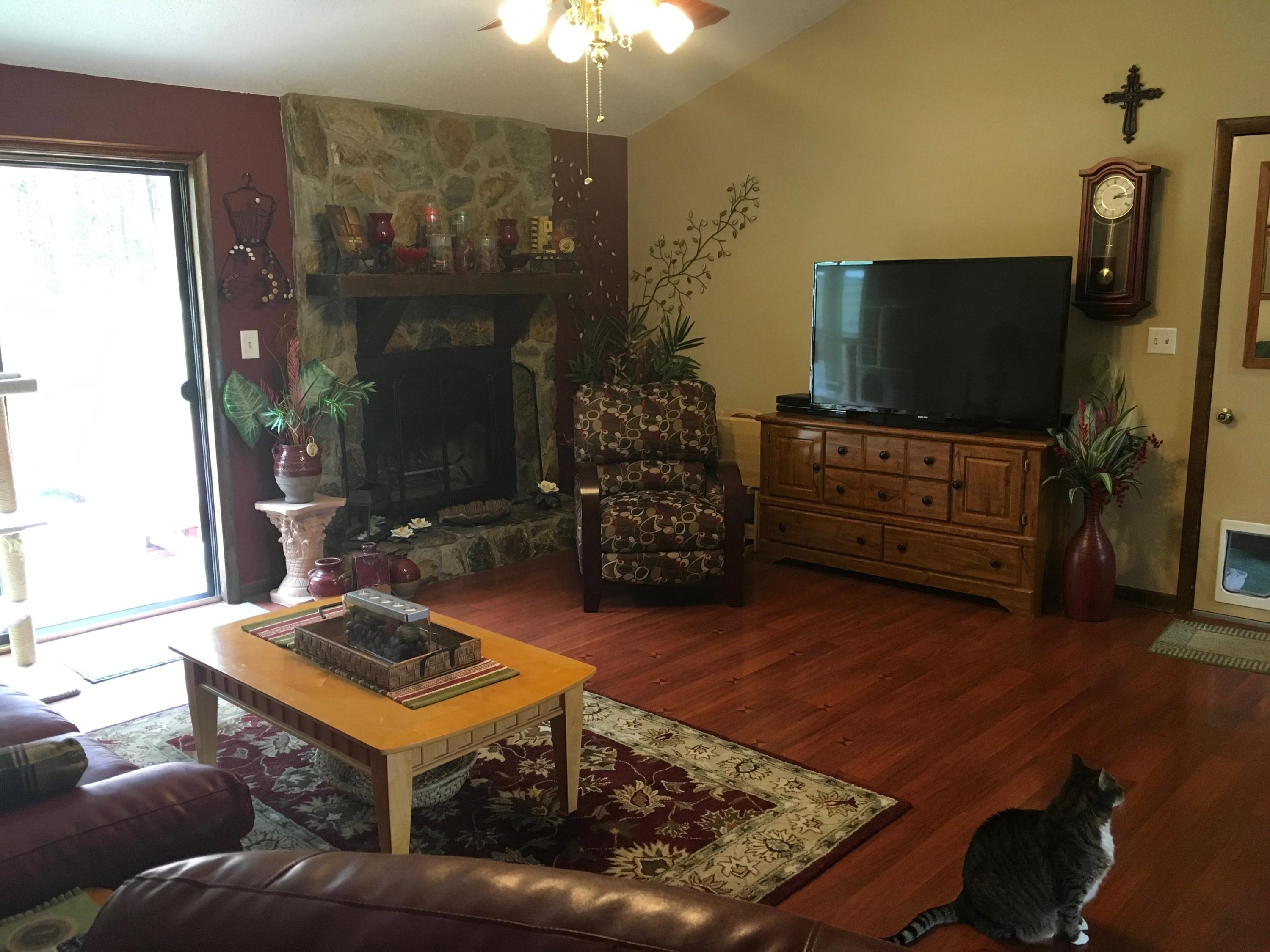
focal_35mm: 29
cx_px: 635
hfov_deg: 61.7
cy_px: 476
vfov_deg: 48.2
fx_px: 1064
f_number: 2.2
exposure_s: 1/30
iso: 125
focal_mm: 4.15
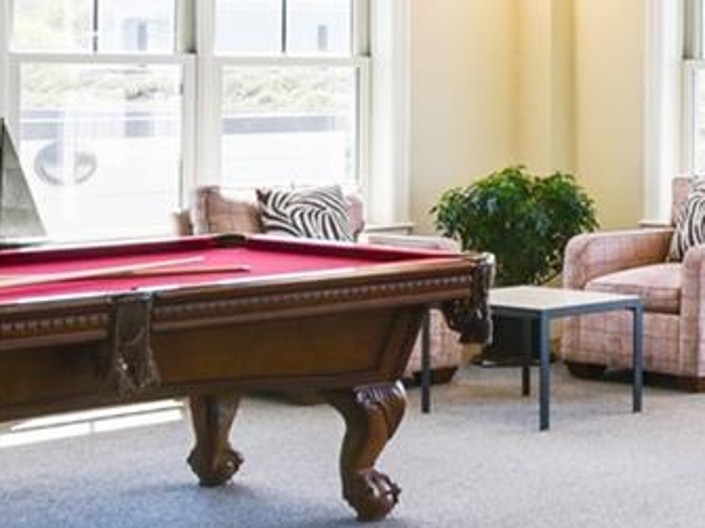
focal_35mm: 94
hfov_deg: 18.8
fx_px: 1914
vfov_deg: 15.6
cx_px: 1008
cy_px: 122
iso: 200
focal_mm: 16
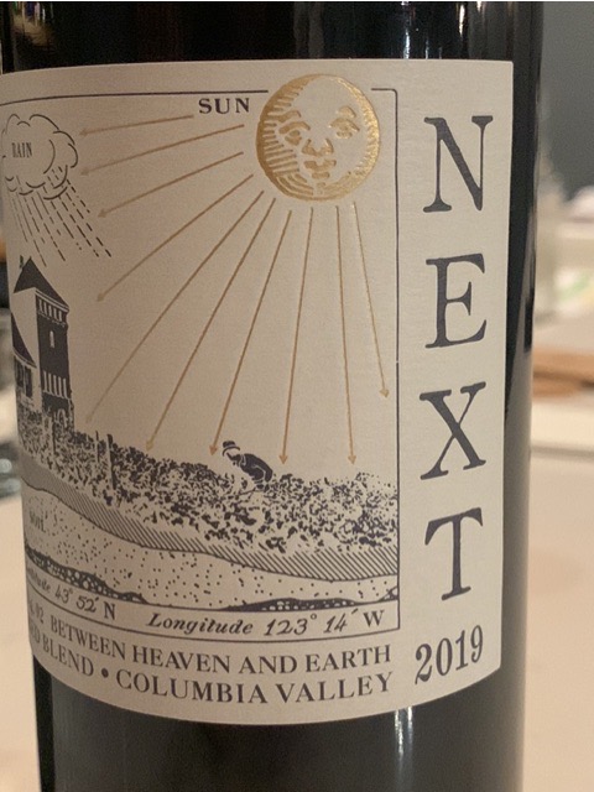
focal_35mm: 60
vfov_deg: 32.2
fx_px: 1373
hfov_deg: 24.4
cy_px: 396
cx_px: 297
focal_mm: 4.25
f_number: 1.8
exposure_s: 1/40
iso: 800
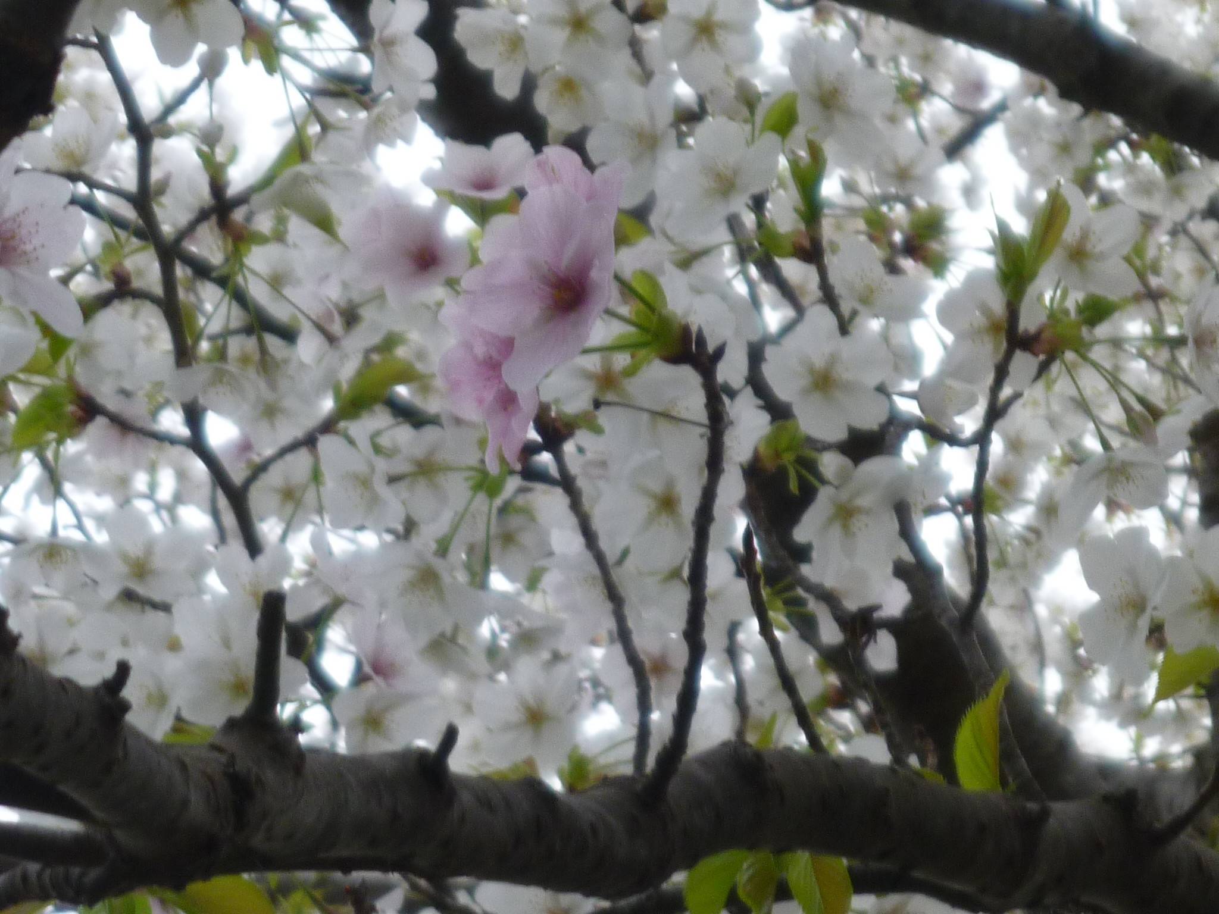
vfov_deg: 5.6
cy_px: 457
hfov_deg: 7.5
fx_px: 9297
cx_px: 610
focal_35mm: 264
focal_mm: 22.5
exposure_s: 1/125
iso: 100
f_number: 5.9
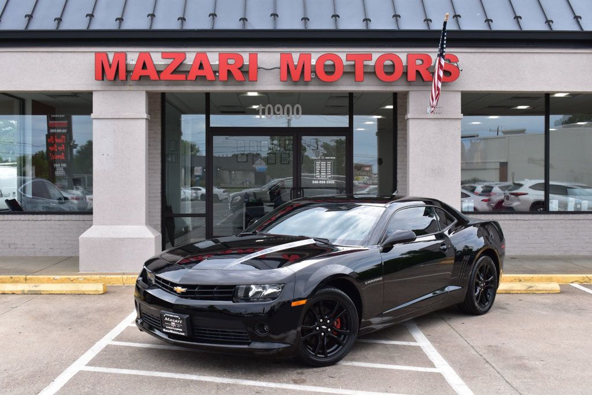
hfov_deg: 42.3
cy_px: 198
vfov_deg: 28.9
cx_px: 296
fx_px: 764
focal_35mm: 46
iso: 400
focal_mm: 31
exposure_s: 1/200
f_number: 10
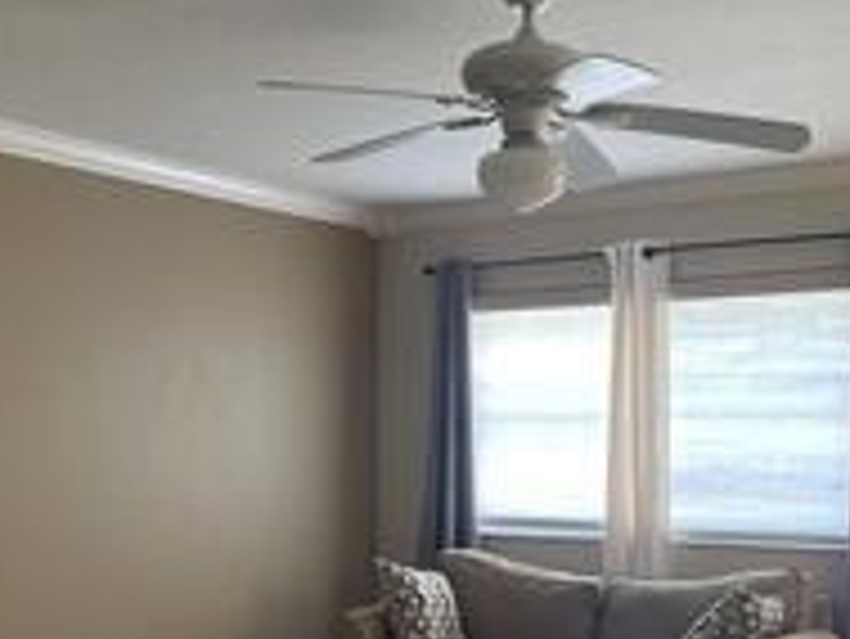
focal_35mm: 55
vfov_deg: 26.4
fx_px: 1351
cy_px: 446
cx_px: 472
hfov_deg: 34.9
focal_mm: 4.2
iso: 125
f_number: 1.6
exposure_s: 1/120
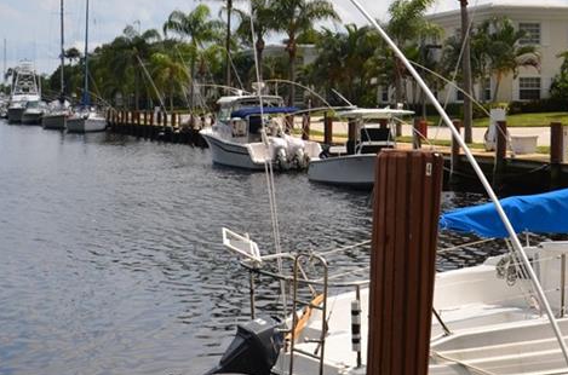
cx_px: 270
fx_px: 1133
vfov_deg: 18.5
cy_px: 32
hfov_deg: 28.1
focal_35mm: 72
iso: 100
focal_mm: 22
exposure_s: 1/250
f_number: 10
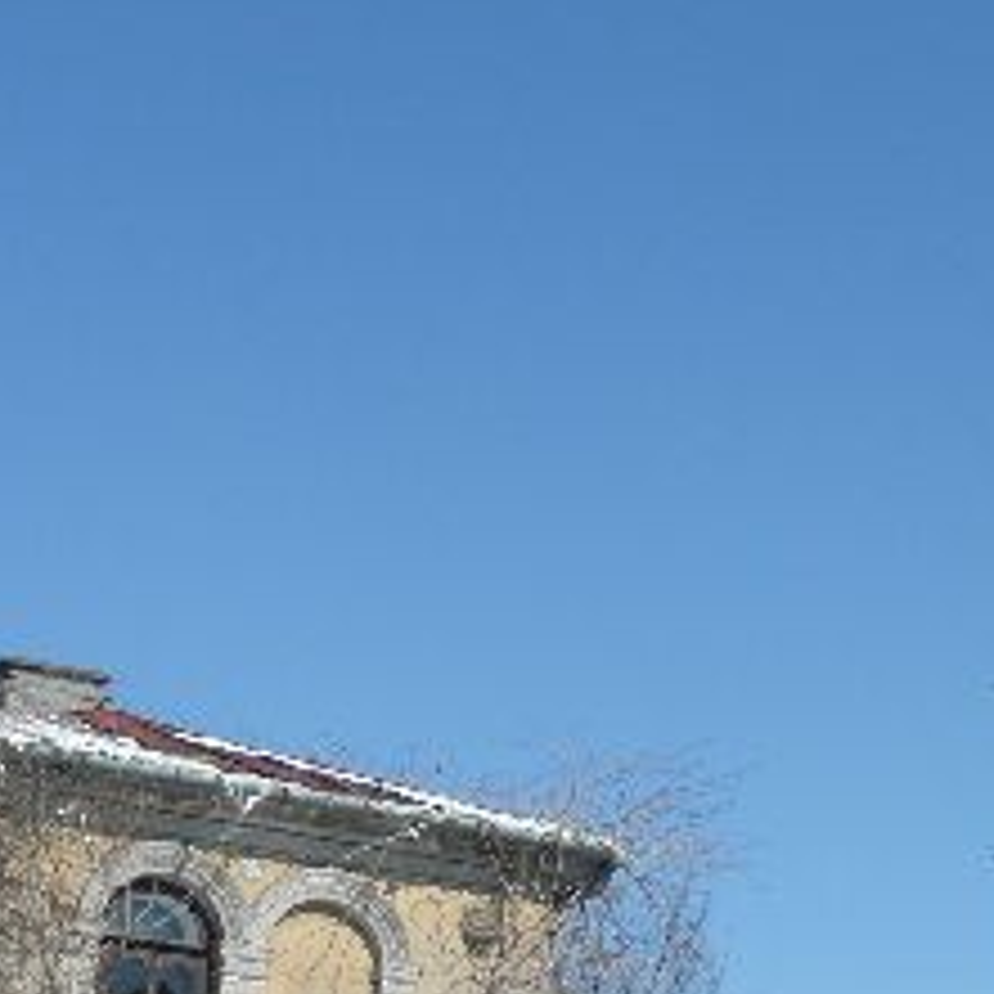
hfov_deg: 18.8
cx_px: 747
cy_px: 882
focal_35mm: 92
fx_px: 2989
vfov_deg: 18.6
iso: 100
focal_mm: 5.8
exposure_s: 1/320
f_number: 9
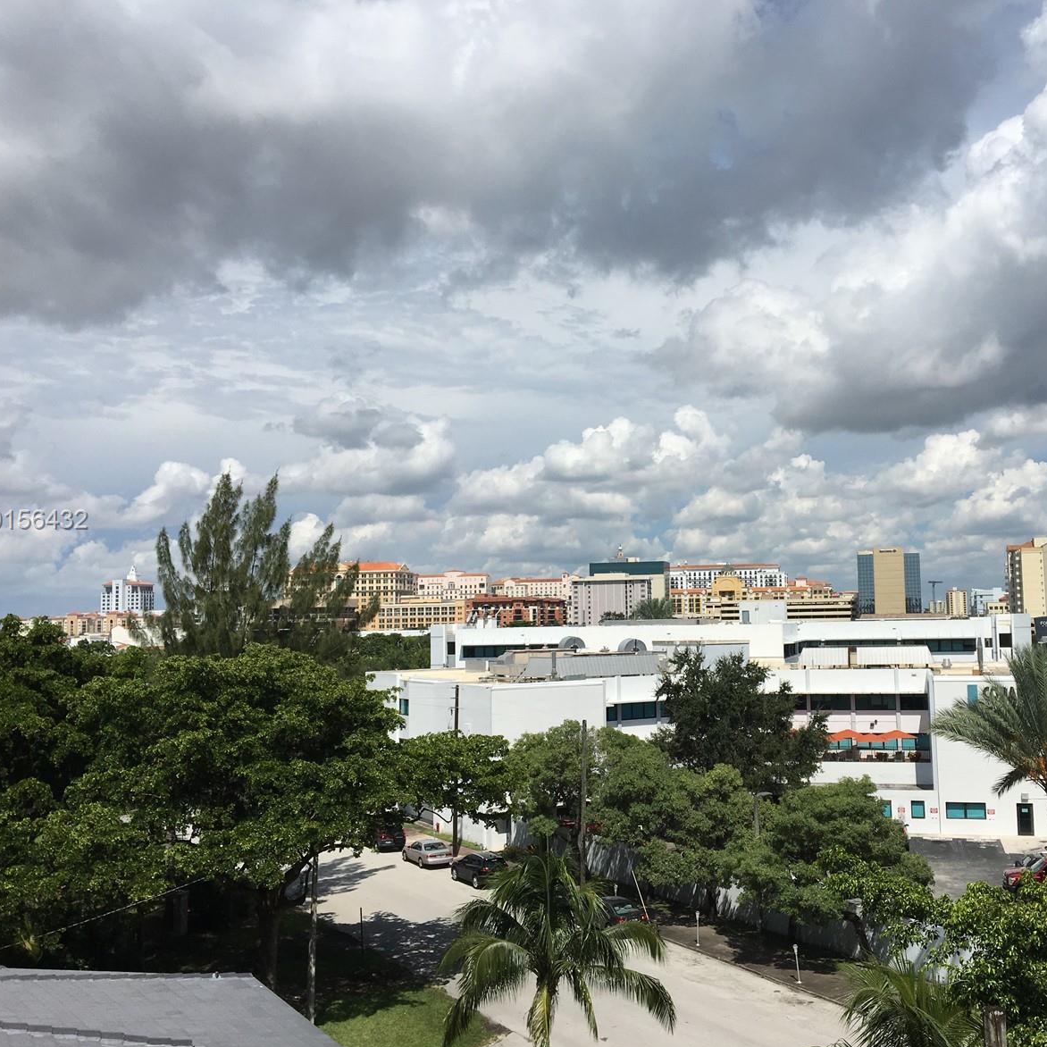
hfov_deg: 46.7
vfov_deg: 47.2
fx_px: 1198
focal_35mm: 35
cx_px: 666
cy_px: 521
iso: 25
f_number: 2.2
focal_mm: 4.15
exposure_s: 1/3846
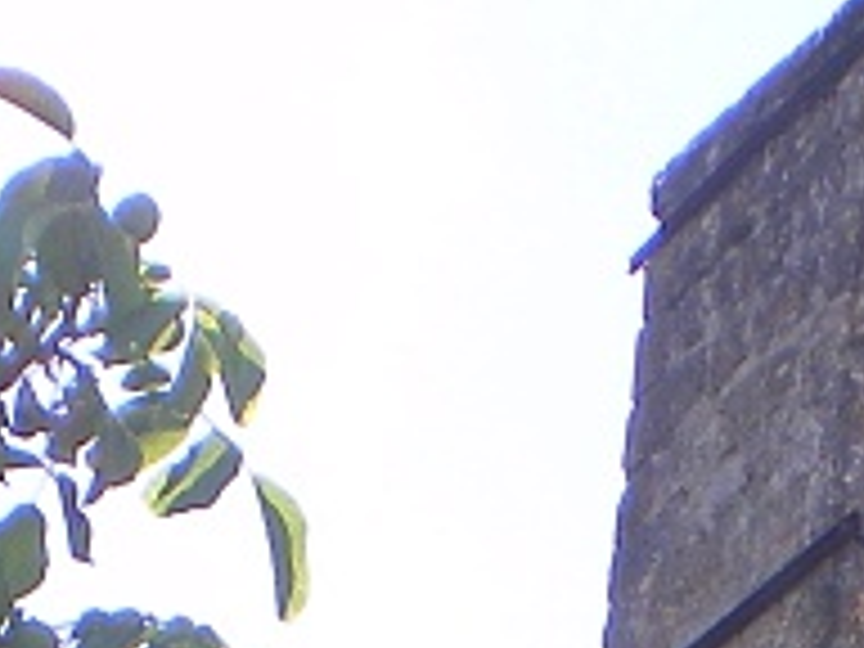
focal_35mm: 203
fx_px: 5067
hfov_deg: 9.7
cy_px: 1688
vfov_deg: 6.8
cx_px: 742
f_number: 4.6
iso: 64
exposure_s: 1/125
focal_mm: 6.3
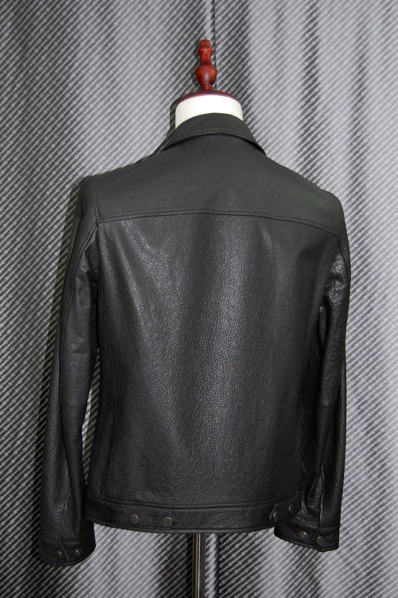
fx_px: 847
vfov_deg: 38.9
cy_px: 299
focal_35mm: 51
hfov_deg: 26.4
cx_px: 199
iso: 400
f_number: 4.5
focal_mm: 34
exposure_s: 1/60
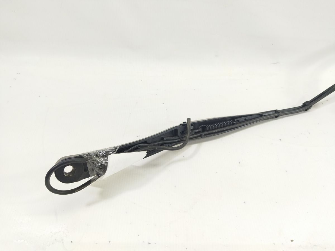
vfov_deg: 51.4
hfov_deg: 65.3
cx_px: 168
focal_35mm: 27
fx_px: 261
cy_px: 126
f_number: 1.79
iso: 122
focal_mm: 4.71
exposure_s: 1/100
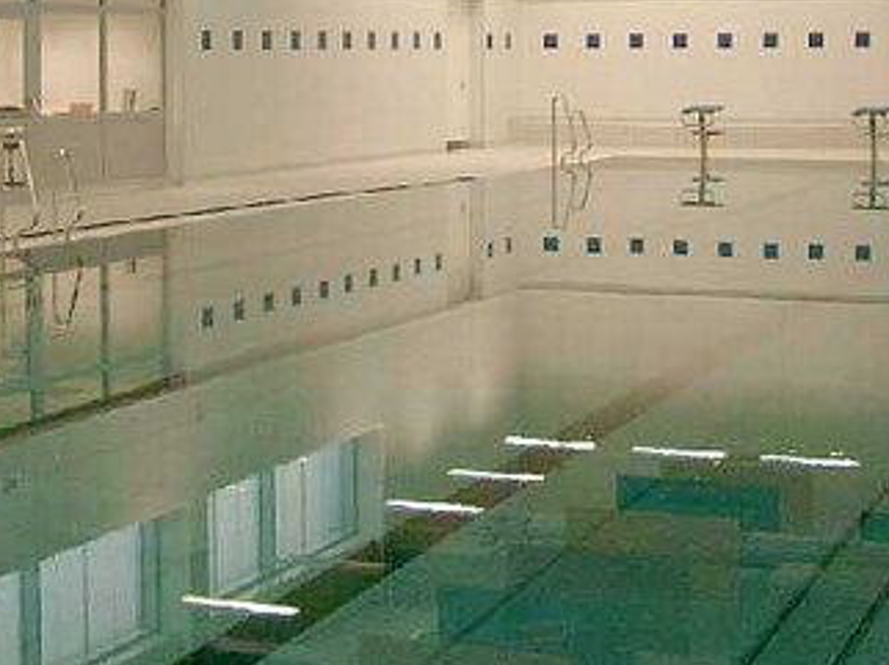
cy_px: 83
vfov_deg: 20.9
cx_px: 527
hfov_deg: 28.1
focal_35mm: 69
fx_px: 1771
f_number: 2.6
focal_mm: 7.6
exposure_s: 1/160
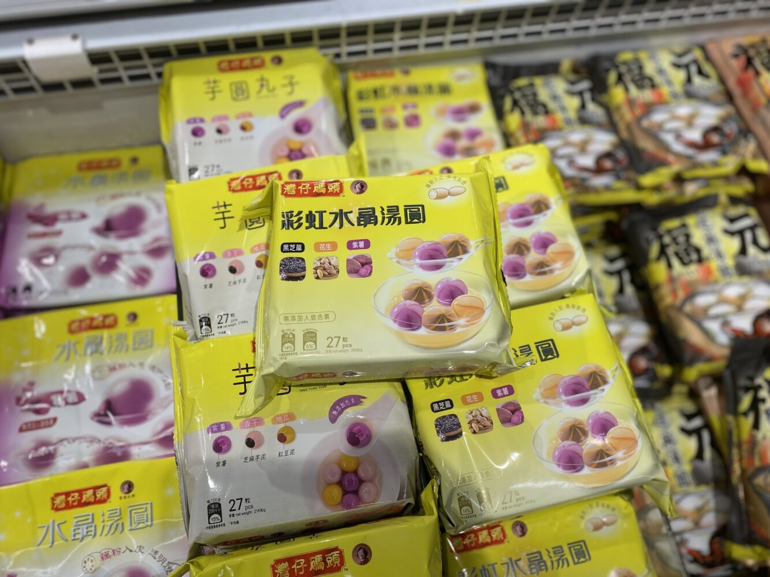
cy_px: 288
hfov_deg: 67.3
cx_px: 385
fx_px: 578
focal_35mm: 26
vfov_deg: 53.1
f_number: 1.8
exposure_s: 1/152
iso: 32
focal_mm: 4.25
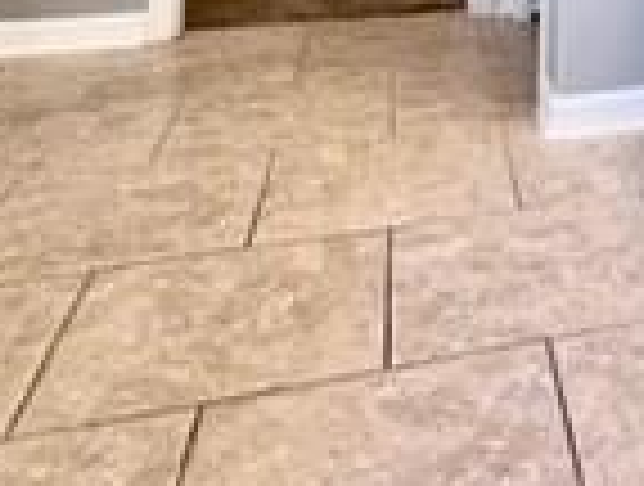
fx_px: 1082
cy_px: -360
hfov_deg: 27.7
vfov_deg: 19.6
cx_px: 833
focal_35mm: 58
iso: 200
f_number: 1.8
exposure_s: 1/60
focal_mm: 1.57
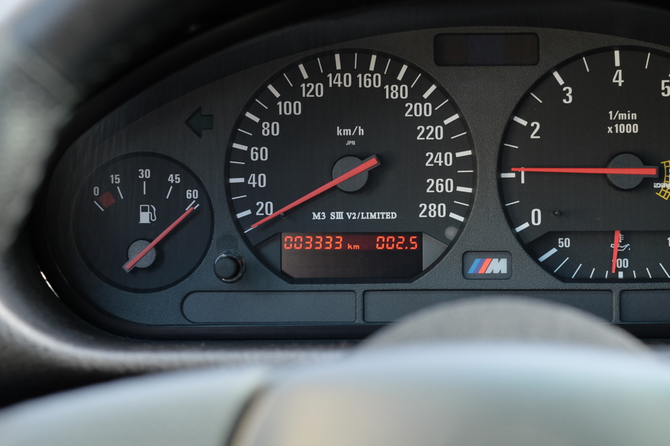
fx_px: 1563
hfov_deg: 24.2
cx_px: 335
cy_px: 223
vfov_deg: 16.3
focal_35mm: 84
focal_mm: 56
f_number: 3.6
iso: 640
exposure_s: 1/80
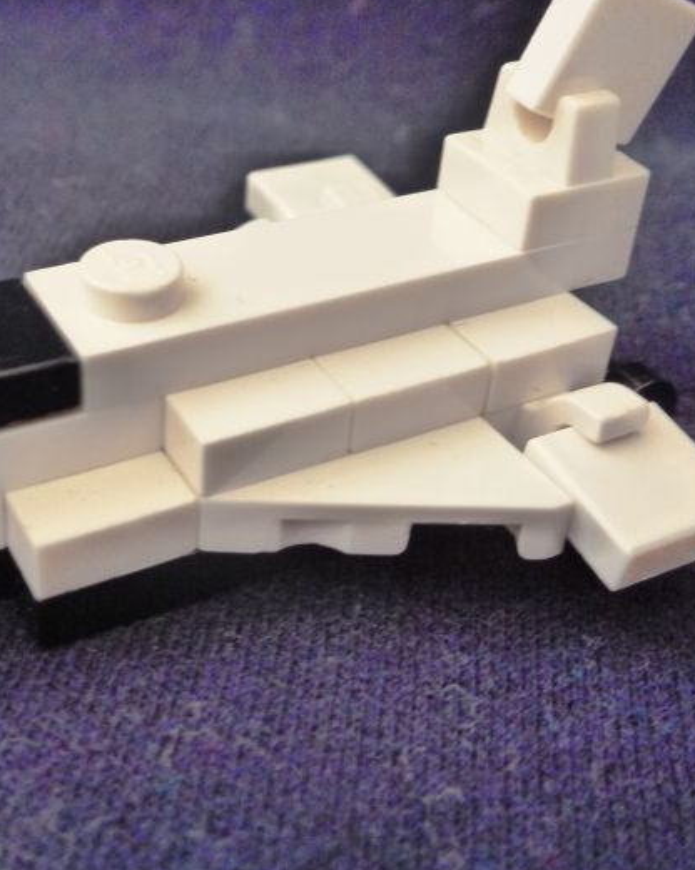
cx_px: 236
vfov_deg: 41.1
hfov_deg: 33.1
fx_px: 1158
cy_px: 387
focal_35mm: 45
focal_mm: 5.4
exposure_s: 1/3.2
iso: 400
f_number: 3.5
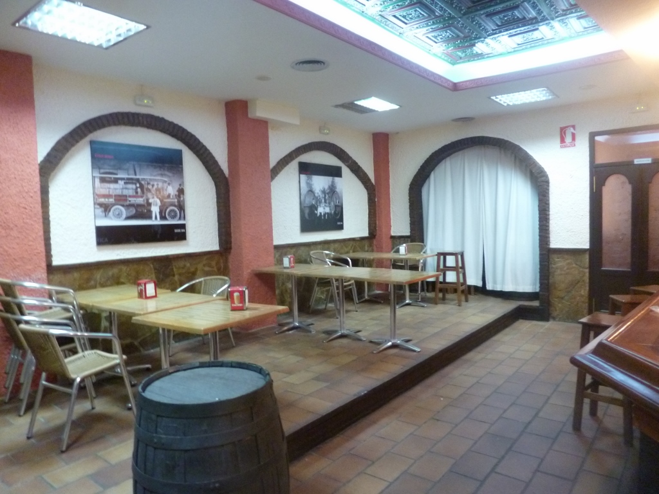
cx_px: 330
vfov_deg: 56.8
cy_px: 247
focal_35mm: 24
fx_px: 457
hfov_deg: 71.6
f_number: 2.5
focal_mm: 4.3
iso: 400
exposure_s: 1/15
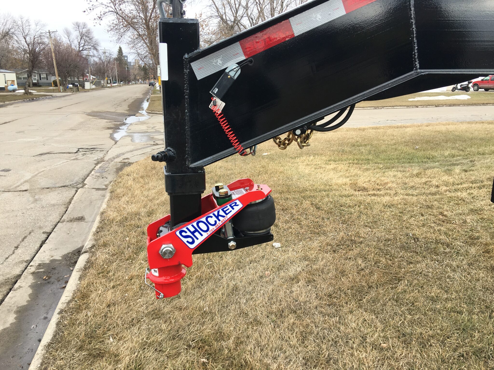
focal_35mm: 29
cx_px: 247
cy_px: 185
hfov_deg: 61.7
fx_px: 414
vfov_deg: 48.2
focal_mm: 4.15
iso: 25
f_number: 2.2
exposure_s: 1/390
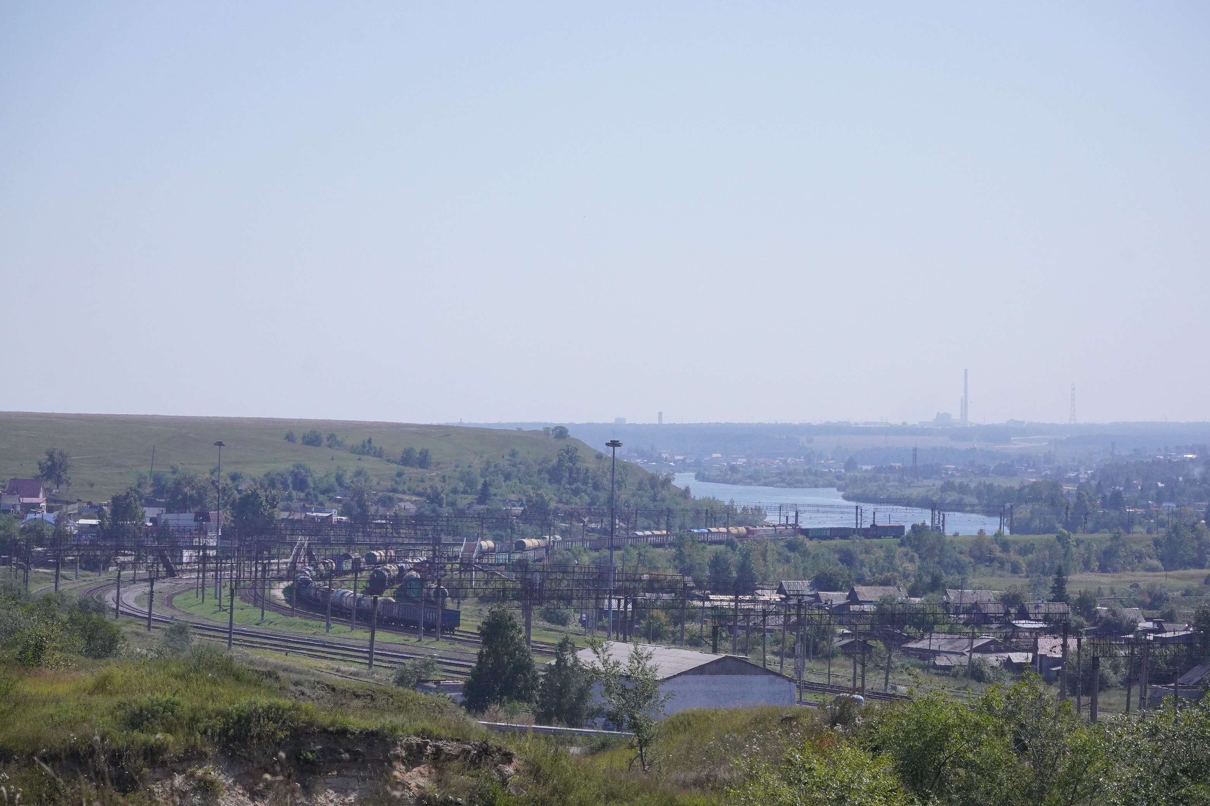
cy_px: 403
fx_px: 4268
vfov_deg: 10.8
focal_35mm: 127
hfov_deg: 16.1
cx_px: 605
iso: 2000
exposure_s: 1/5000
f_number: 10
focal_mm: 85
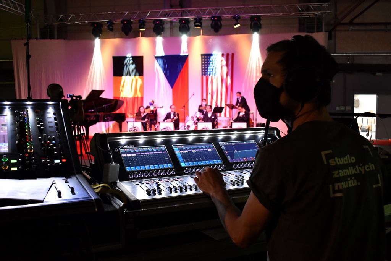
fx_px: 375
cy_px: 130
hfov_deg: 55.1
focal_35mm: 34
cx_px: 196
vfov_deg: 38.4
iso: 1800
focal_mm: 23
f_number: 3.8
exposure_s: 1/40
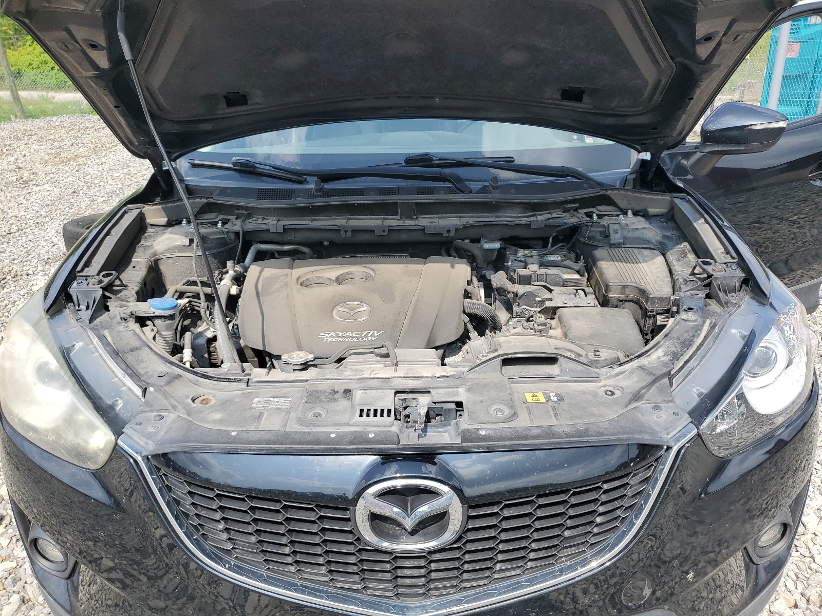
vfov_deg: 53.1
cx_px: 411
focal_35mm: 26
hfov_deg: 67.3
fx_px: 617
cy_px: 308
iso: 50
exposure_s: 1/1667
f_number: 1.5
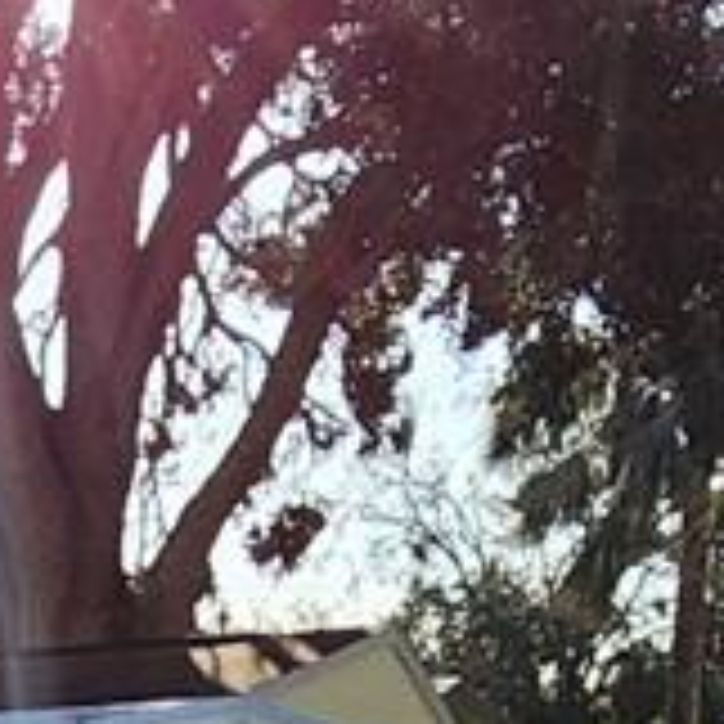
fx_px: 2698
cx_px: -355
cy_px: 1893
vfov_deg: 11.6
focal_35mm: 114
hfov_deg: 14.3
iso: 50
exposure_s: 1/1476
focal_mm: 2.2
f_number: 2.2
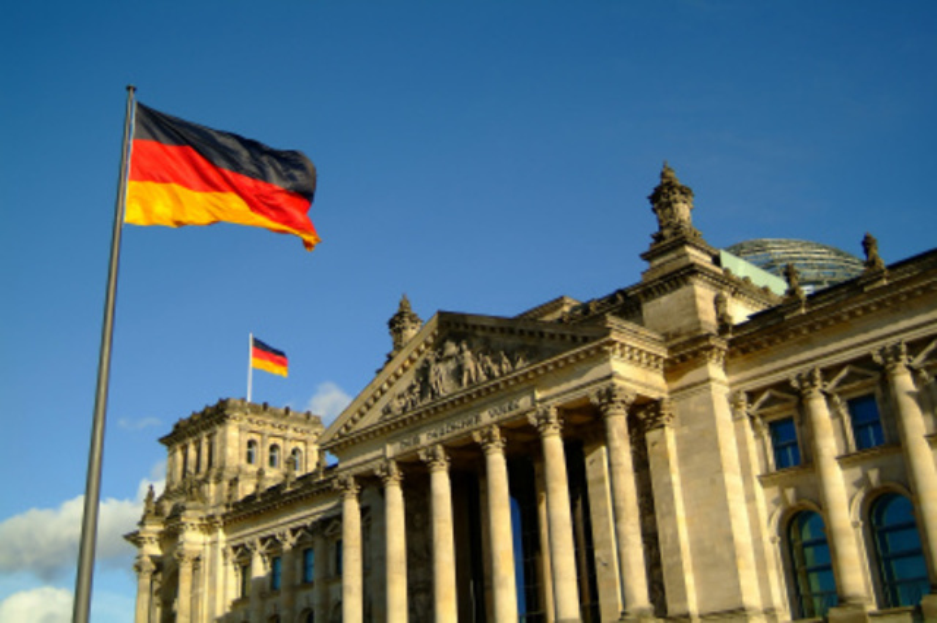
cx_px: 468
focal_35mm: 39
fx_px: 1015
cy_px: 312
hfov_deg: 49.6
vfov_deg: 34.2
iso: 100
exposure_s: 1/750
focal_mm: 26
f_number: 4.2
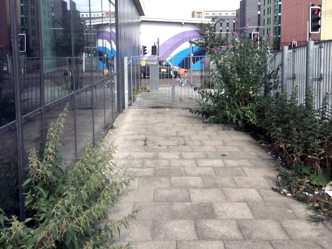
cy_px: 124
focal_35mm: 29
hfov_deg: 61.7
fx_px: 278
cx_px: 166
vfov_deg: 48.2
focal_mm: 4.15
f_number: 2.2
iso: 25
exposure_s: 1/1637
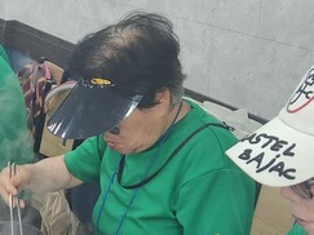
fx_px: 879
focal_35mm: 97
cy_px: 249
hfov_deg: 19.3
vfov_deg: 14.9
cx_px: -37
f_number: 1.8
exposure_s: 1/120
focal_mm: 5.4
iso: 200
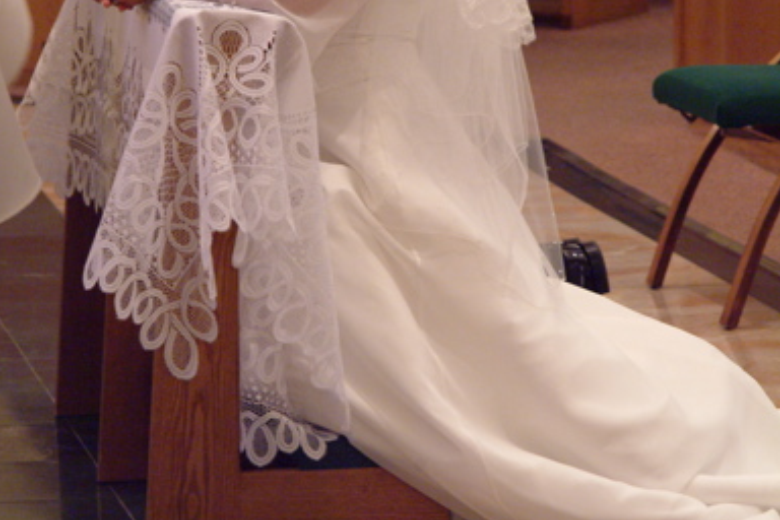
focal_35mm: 197
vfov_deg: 6.9
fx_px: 4268
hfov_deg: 10.4
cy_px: 6
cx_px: 389
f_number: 4.8
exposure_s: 1/30
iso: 1600
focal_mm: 84
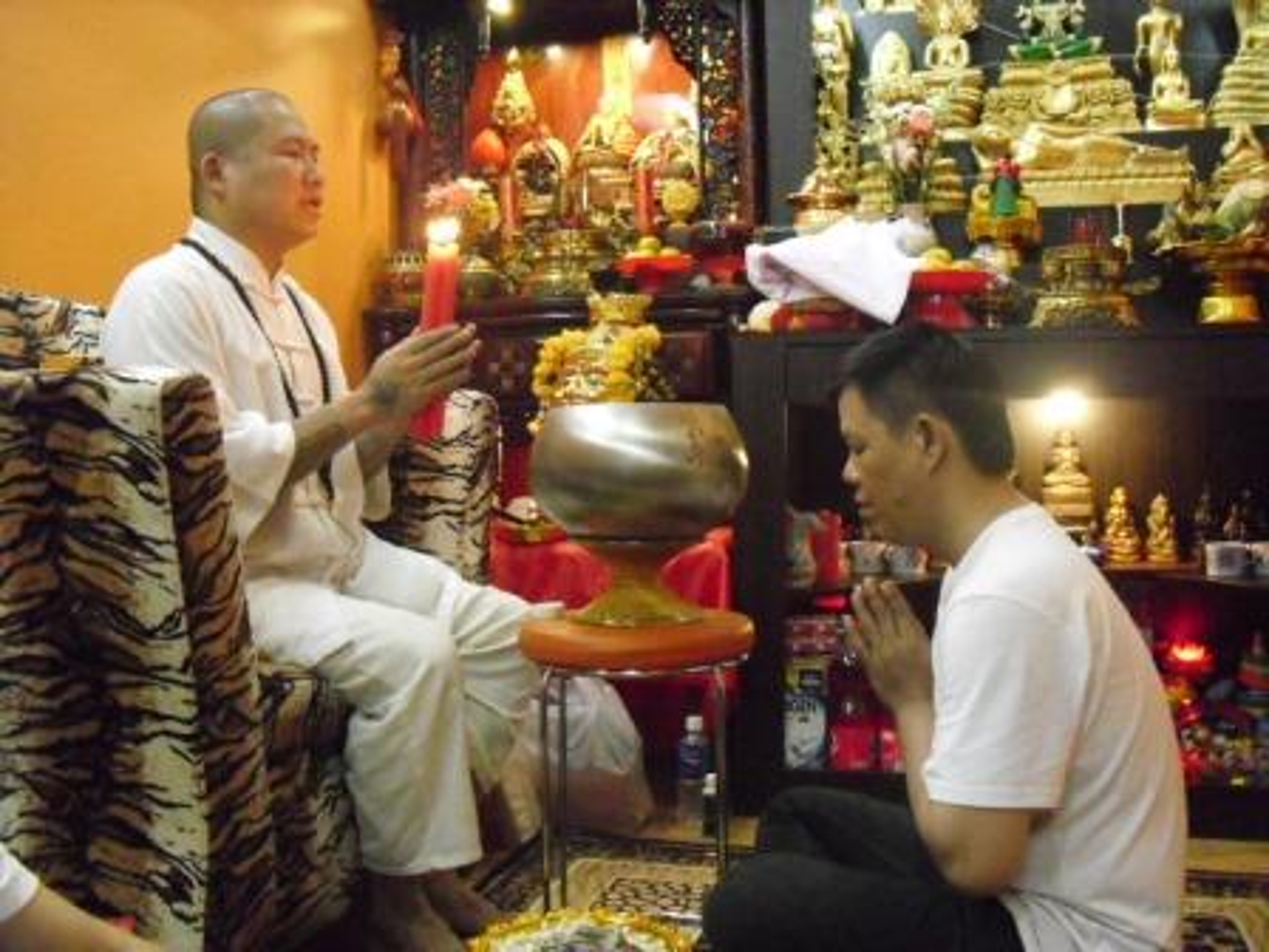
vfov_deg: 39.7
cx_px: 634
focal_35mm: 36
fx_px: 1320
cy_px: 476
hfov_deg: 51.4
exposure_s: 1/40
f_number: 3.1
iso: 800
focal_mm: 6.3
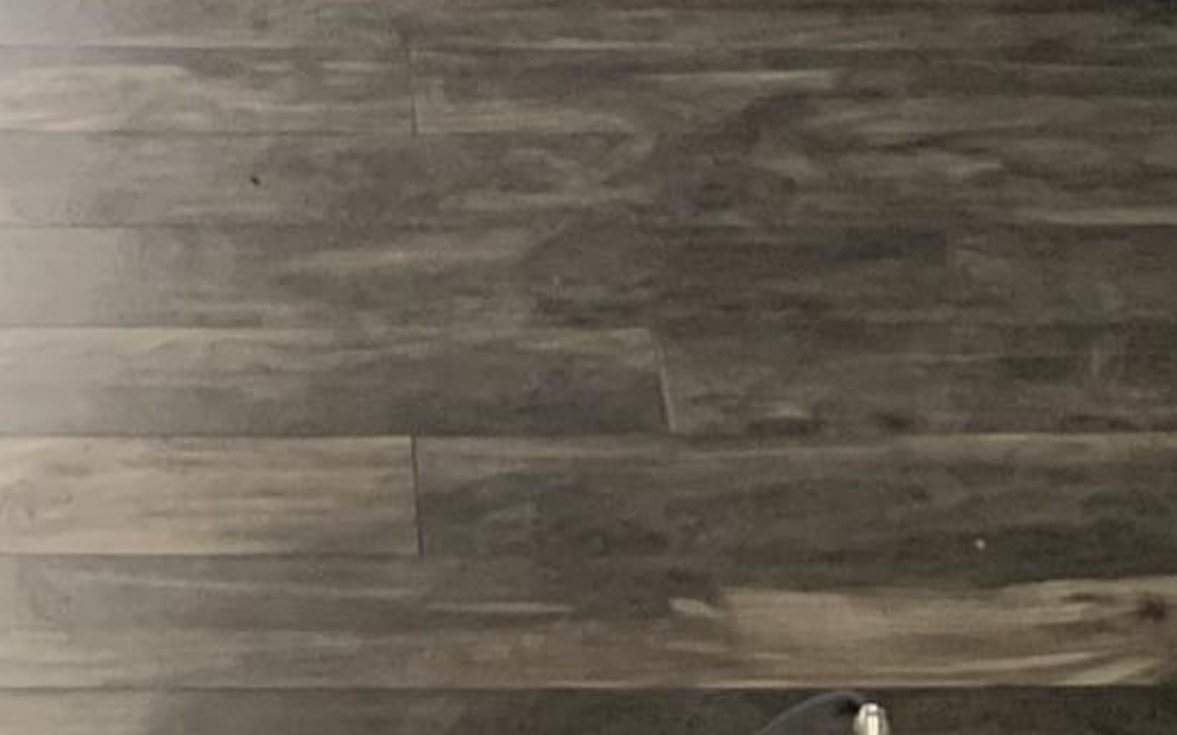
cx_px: 279
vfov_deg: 7.5
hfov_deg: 13.7
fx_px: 4876
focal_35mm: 152
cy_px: -1537
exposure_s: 1/60
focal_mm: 4.25
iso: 125
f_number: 1.8
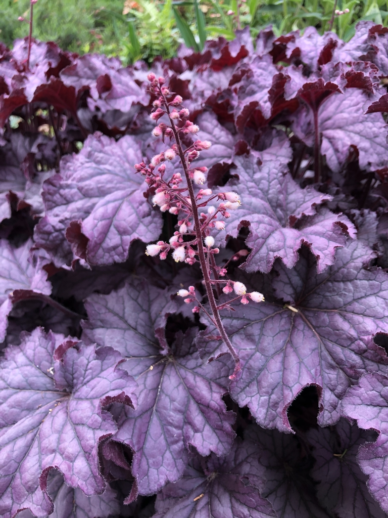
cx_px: 194
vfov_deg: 63.4
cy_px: 259
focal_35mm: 28
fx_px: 418
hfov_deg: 49.7
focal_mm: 3.99
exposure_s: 1/120
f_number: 1.8
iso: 25
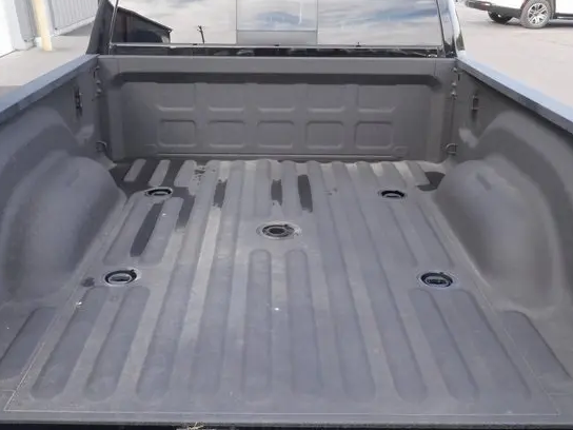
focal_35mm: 40
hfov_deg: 46.8
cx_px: 264
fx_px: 662
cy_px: 194
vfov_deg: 35.9
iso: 2000
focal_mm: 17
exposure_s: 1/60
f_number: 20
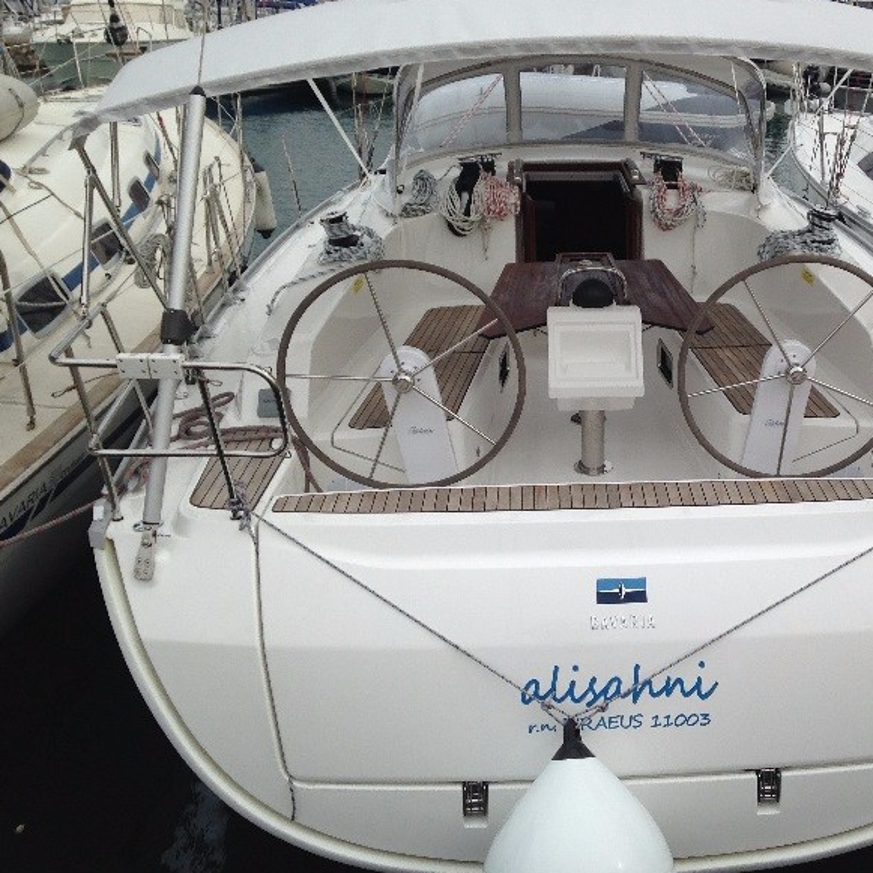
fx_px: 1170
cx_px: 610
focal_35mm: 41
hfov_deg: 40.2
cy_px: 428
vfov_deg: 40.9
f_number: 2.4
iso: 50
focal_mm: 4.12
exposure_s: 1/1938
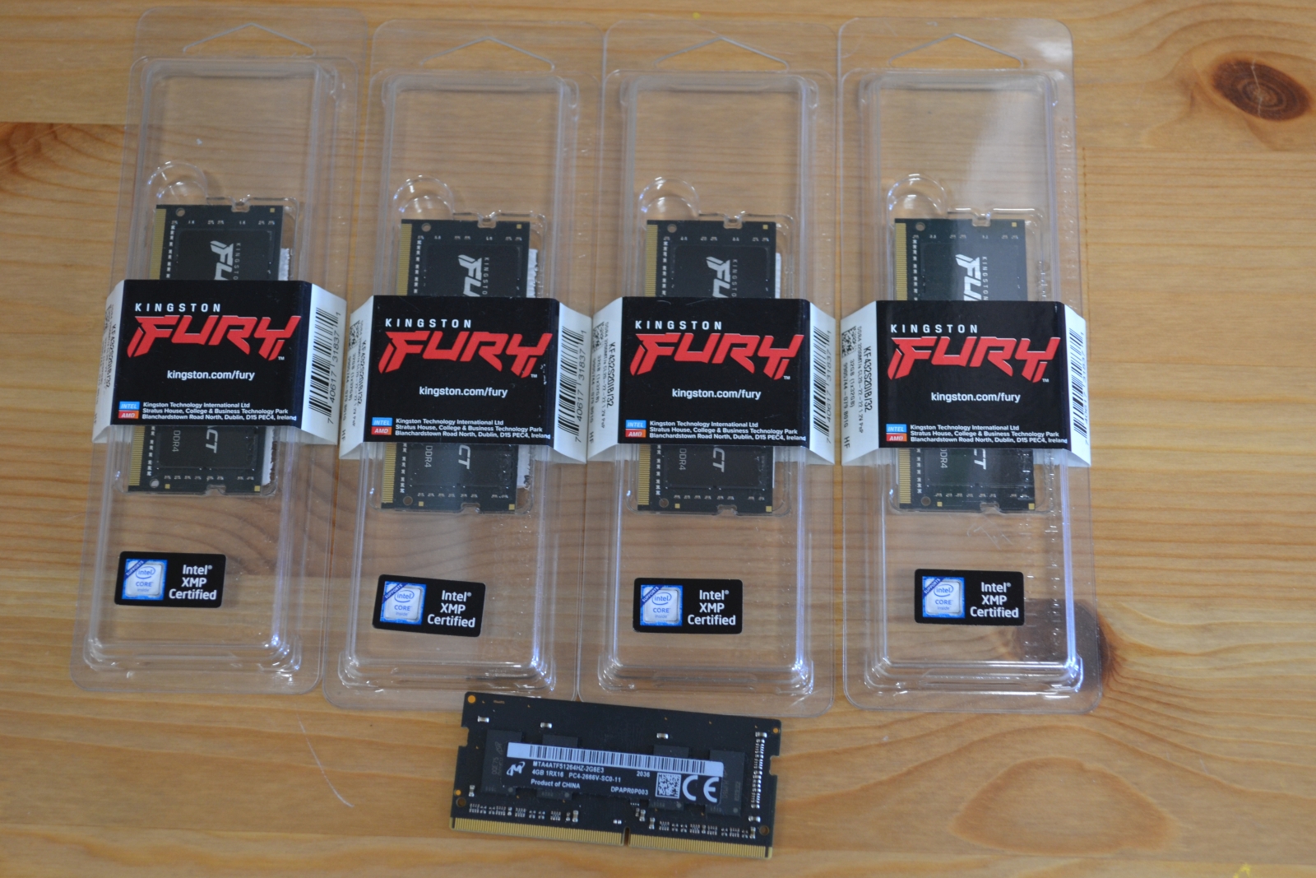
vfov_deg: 23.8
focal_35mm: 57
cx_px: 658
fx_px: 2084
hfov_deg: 35.1
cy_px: 439
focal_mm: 38
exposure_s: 1/15
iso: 500
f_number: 5
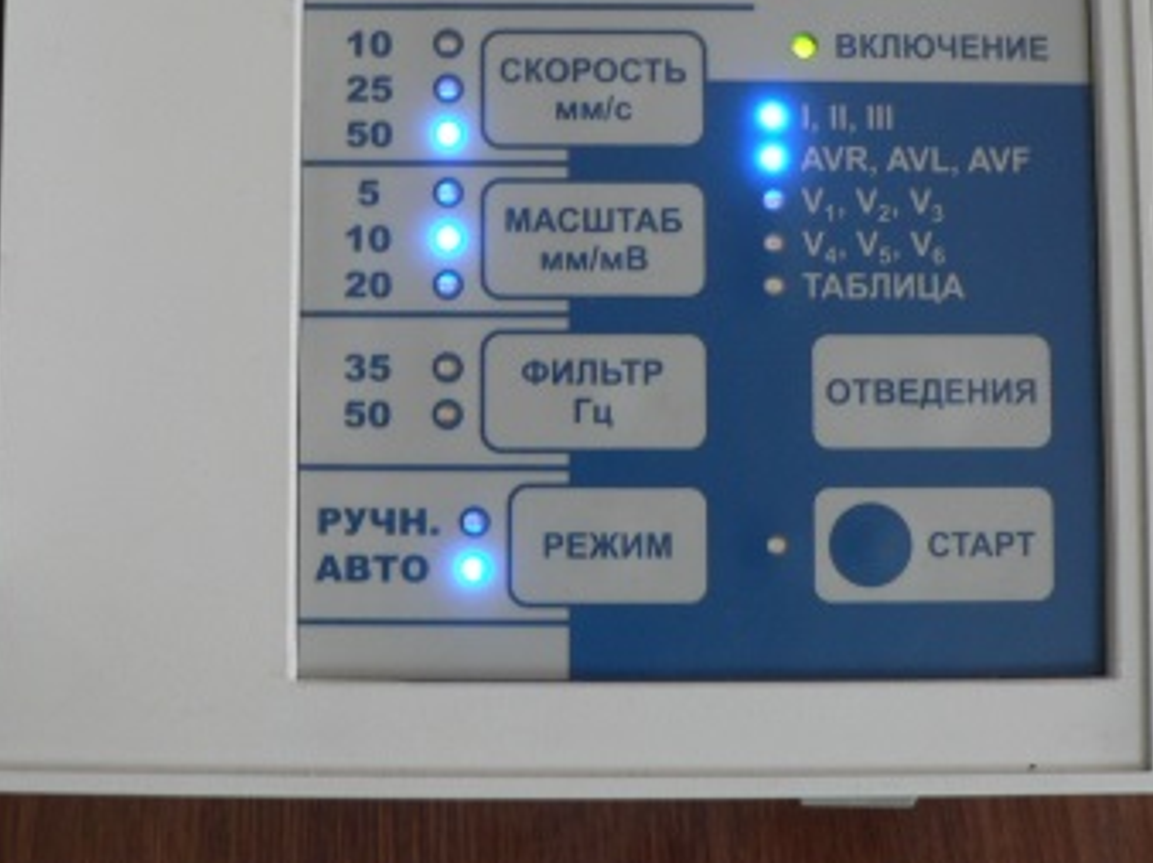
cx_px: 413
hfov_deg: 30.1
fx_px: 2130
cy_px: 263
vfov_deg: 22.8
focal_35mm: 64
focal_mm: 6
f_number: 2.8
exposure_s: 1/15
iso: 100
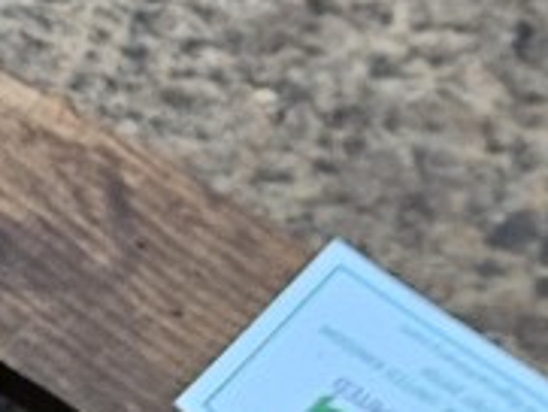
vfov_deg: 8.0
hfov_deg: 8.9
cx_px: -1087
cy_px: 491
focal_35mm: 183
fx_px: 2899
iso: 200
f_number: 1.8
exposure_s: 1/180
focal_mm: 5.4
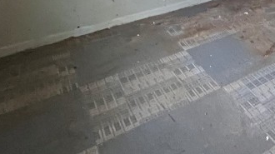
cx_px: 350
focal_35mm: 44
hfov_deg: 34.3
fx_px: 321
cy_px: -98
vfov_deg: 21.2
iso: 800
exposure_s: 1/60
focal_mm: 1.57
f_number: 1.8
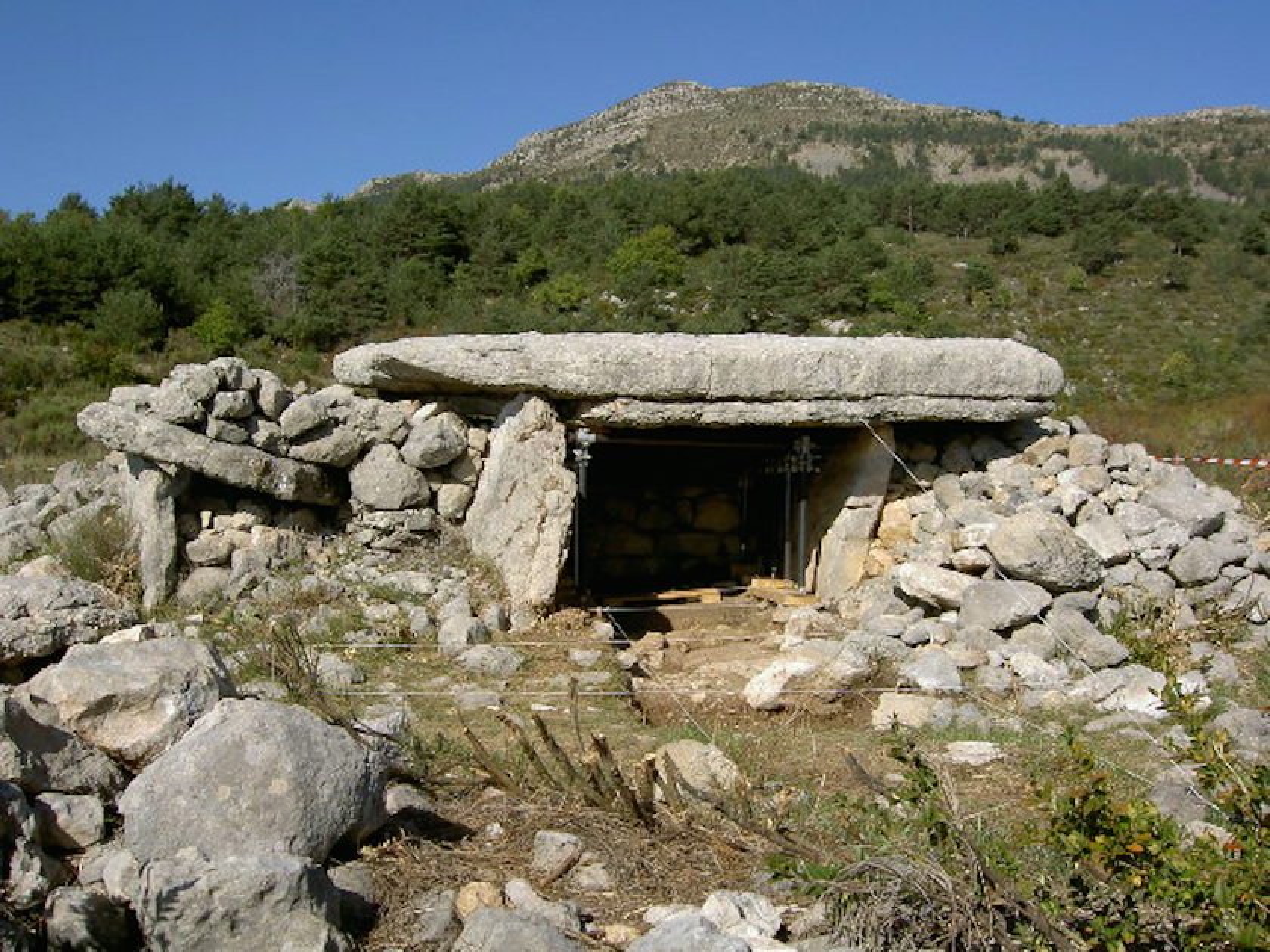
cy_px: 476
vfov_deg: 41.8
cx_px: 635
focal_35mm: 34
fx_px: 1247
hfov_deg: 54.0
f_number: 4.7
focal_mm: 5.6
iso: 50
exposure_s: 1/640
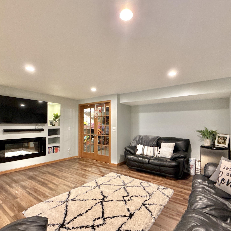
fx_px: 128
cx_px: 115
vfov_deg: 84.0
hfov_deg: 84.0
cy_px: 118
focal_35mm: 17
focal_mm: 2.22
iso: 640
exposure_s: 1/60
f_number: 2.2
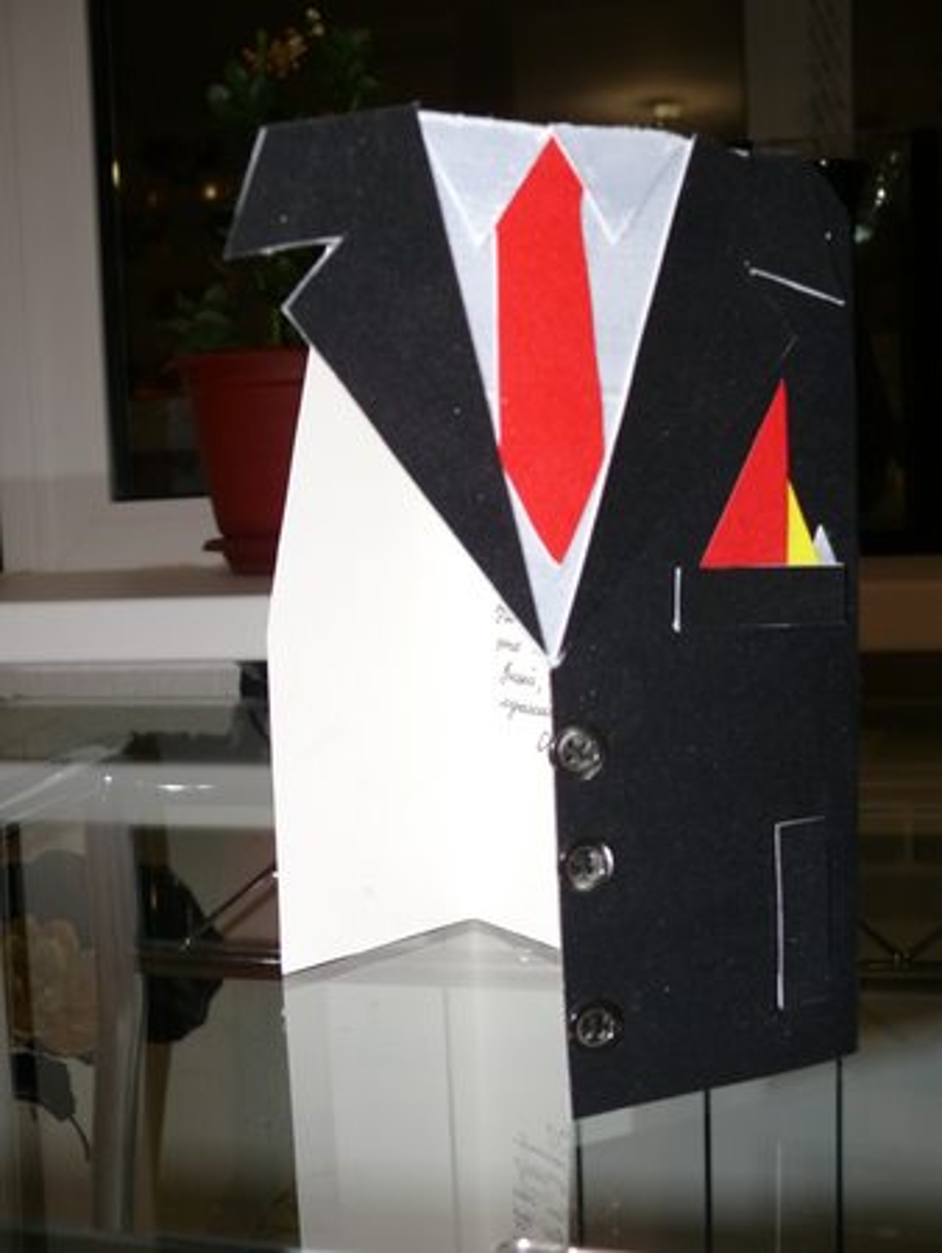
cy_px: 626
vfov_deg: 49.0
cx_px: 471
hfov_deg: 37.8
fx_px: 1377
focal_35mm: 38
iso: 100
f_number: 2.8
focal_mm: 8.1
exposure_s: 1/30
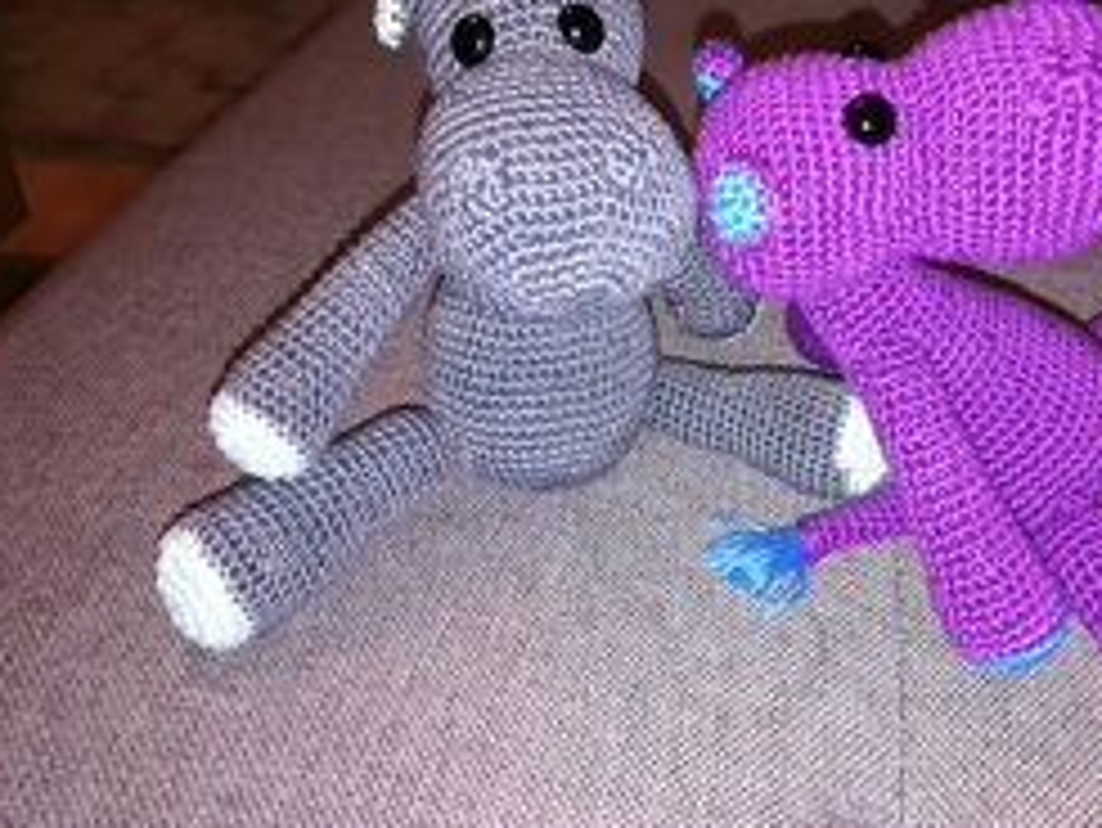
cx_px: 722
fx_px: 1178
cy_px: 405
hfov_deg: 49.4
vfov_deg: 38.7
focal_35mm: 37
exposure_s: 1/33.3
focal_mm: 3.83
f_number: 2.2
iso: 320
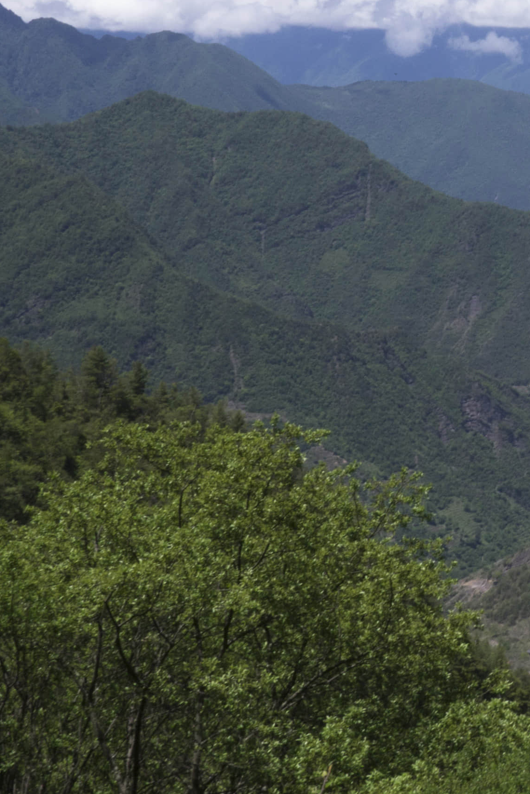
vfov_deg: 18.1
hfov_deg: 11.7
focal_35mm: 112
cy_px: 145
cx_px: 778
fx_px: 2472
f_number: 16
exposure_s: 1/80
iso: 160
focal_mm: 20
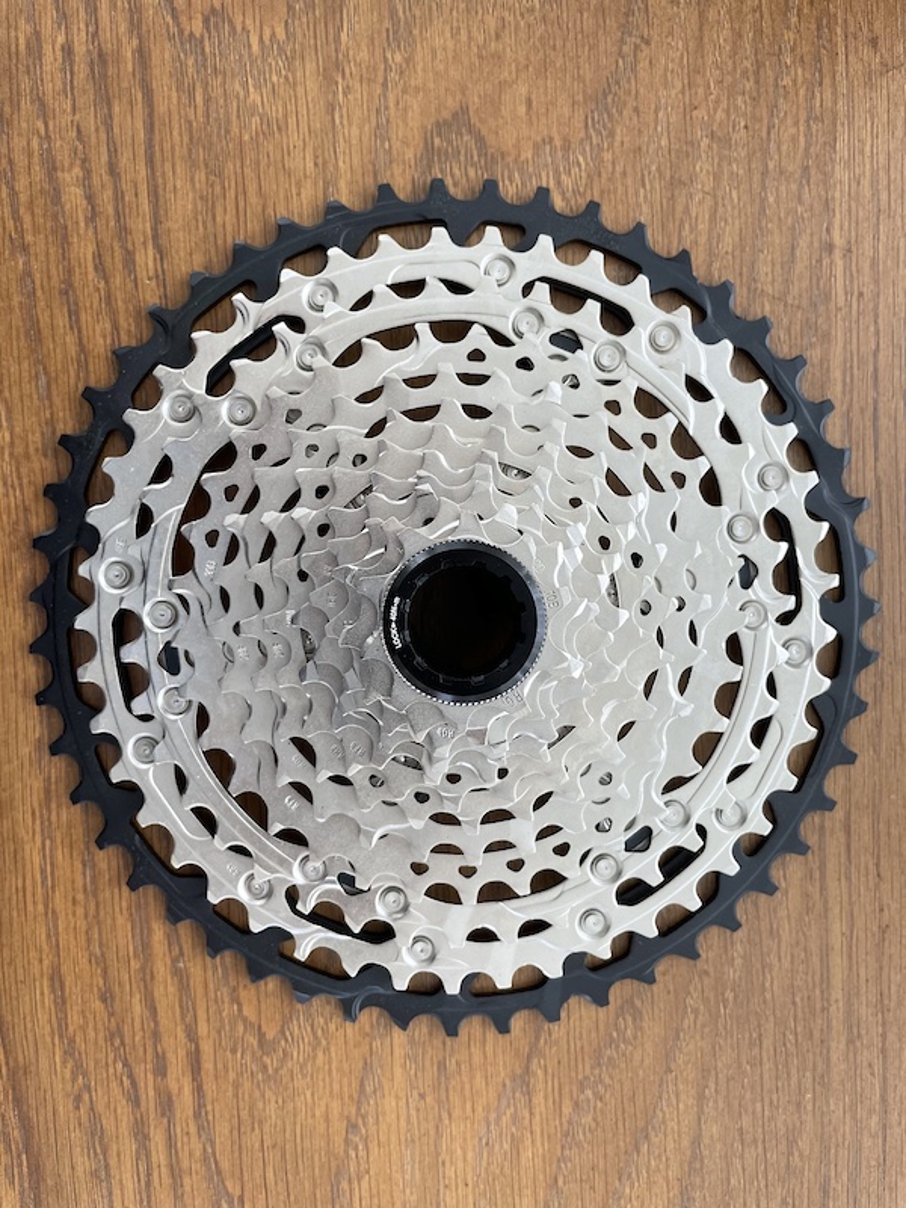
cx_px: 453
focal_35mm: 26
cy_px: 604
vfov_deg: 67.3
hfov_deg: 53.1
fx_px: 907
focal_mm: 4.2
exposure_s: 1/121
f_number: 1.6
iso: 125
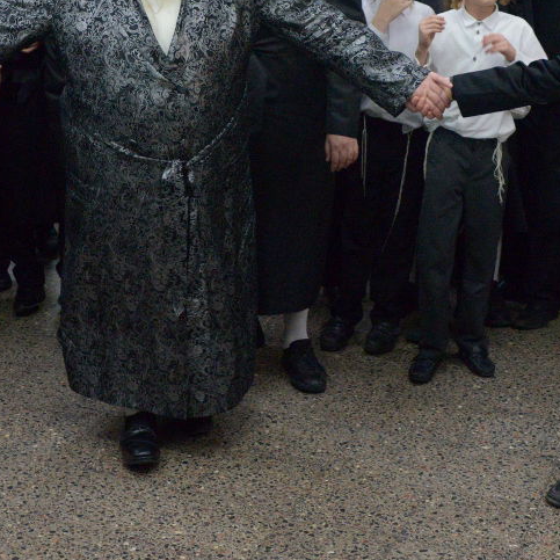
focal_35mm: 63
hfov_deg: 27.2
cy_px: 239
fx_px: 1153
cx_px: 195
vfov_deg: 27.3
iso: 6400
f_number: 6.3
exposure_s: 1/160
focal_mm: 28
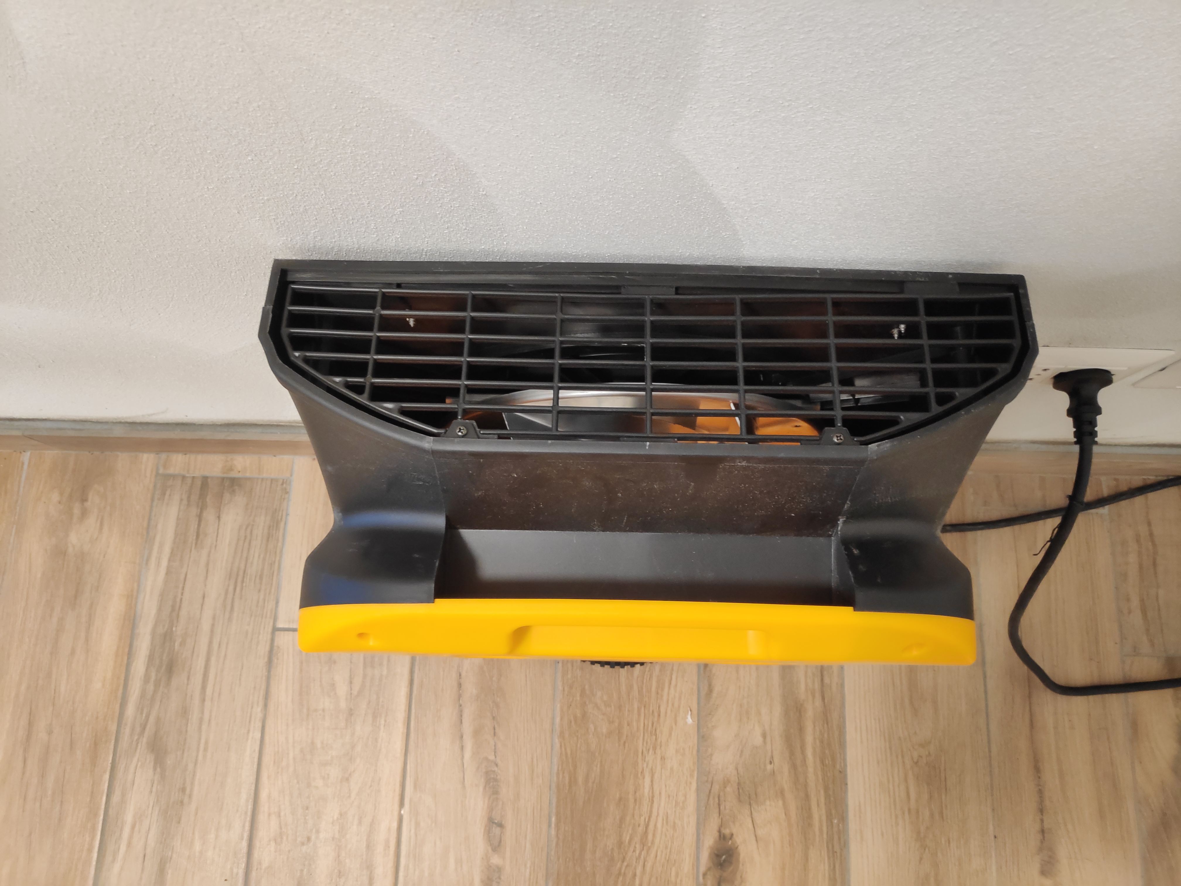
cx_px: 590
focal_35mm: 20
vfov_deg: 66.0
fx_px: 682
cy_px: 443
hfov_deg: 81.7
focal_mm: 3.94
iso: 602
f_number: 1.9
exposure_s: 1/25
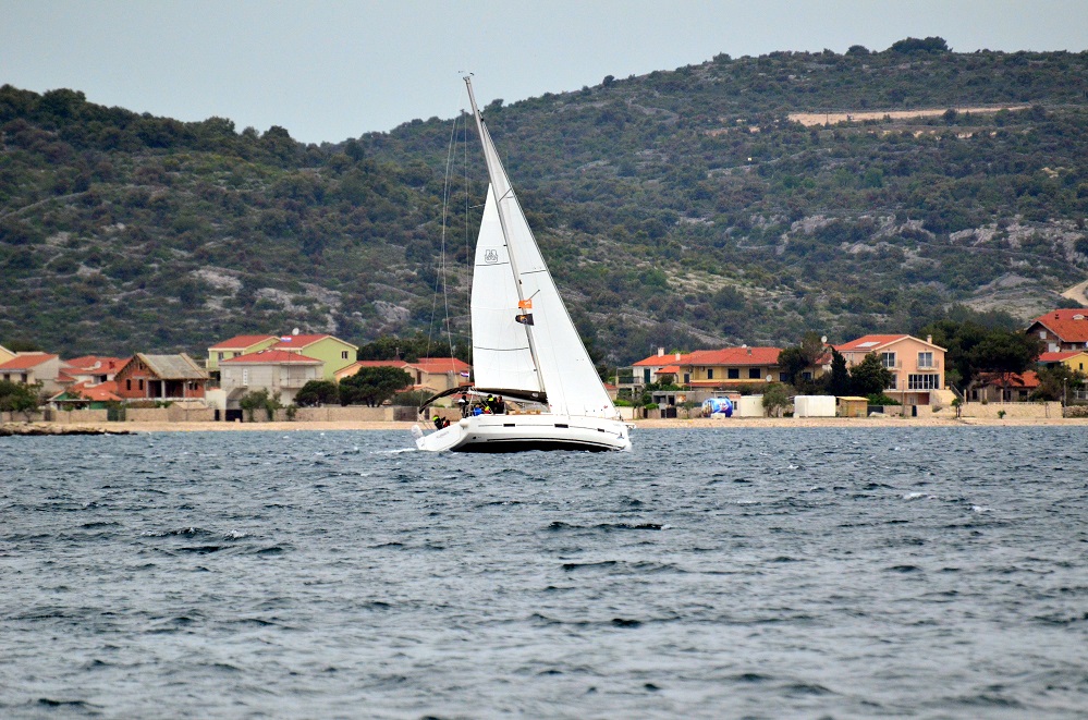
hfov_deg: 4.6
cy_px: 360
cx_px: 544
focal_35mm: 450
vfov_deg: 3.0
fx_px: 13568
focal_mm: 300
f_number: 5.6
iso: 2000
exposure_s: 1/8000
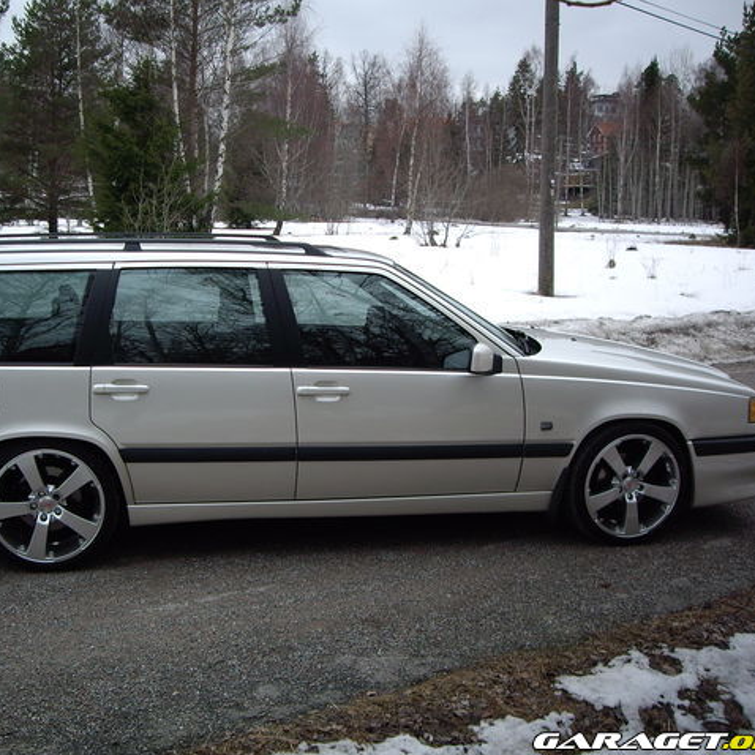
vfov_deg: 37.6
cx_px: 299
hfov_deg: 37.4
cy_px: 378
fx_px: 1110
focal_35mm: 45
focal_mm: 6.2
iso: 64
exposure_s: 1/160
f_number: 2.7
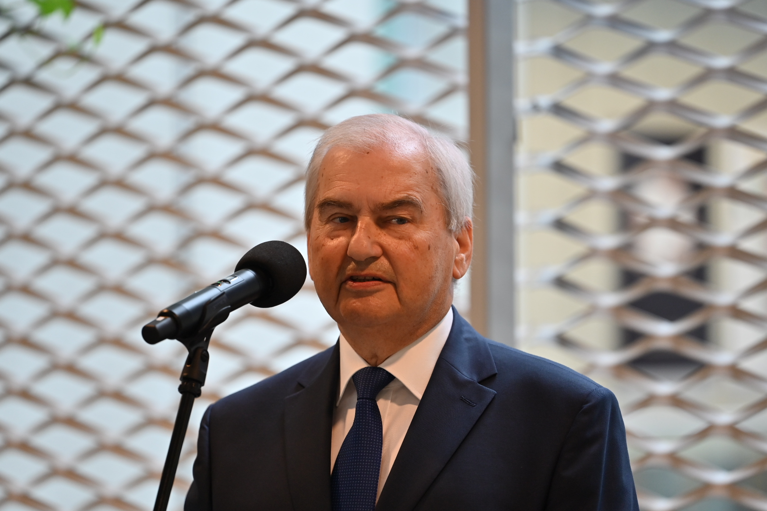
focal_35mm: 180
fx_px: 3835
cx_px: 384
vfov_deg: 7.6
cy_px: 256
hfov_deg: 11.4
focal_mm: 180
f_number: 2.8
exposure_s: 1/250
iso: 640
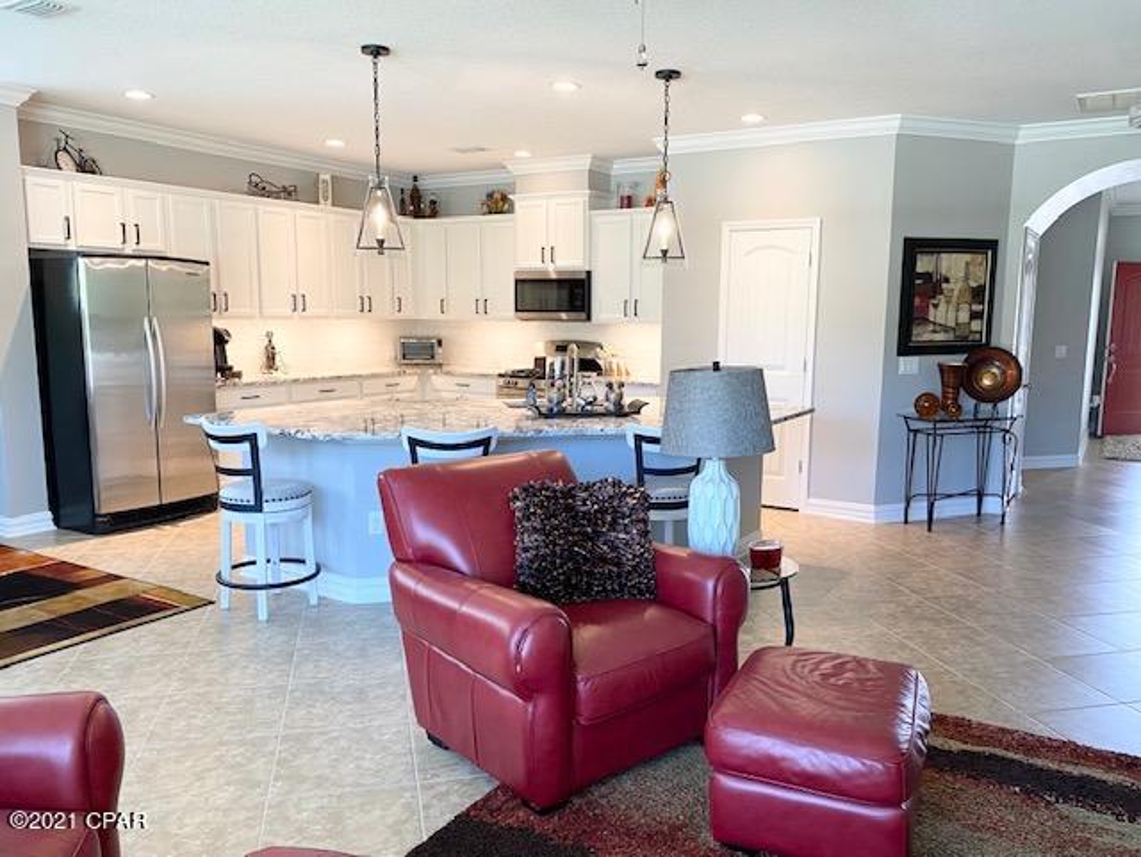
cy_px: 428
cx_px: 570
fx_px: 858
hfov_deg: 67.3
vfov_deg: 53.1
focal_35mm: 26
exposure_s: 1/60
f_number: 1.8
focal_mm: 4.25
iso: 80
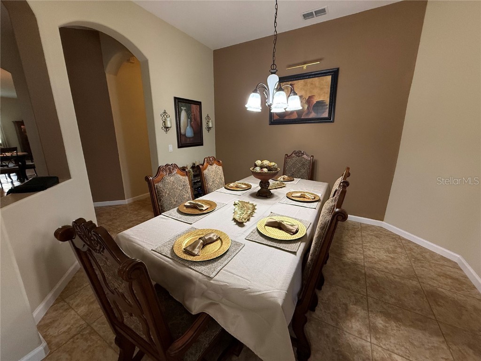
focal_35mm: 14
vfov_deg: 85.7
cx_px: 240
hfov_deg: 102.1
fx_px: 195
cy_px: 180
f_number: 2.2
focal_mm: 2.22
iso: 320
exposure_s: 1/120
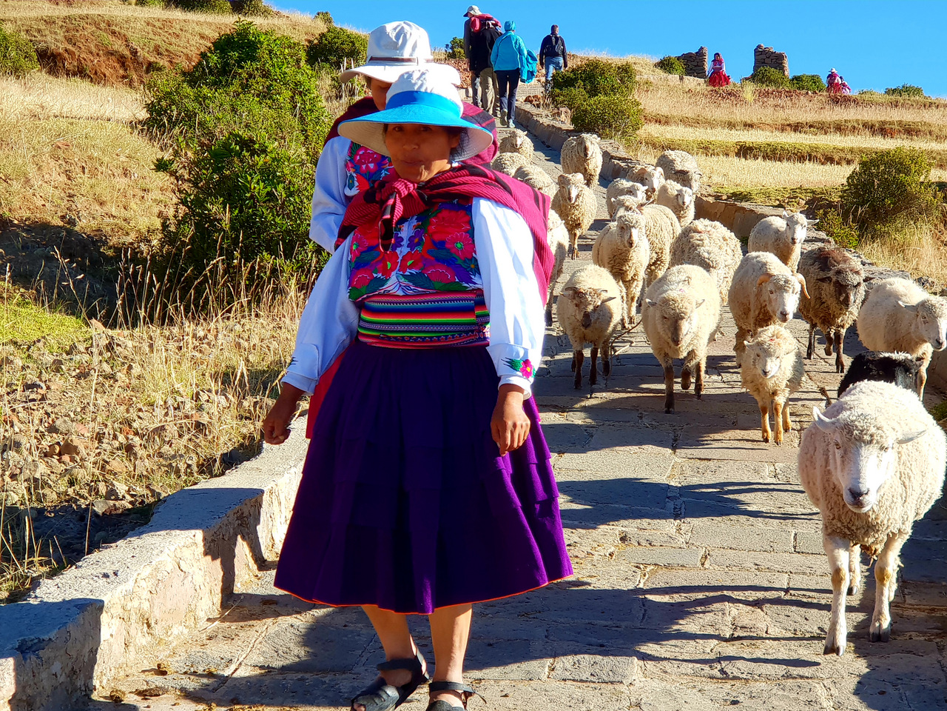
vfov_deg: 28.0
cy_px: 356
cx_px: 474
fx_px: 1423
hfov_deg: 36.8
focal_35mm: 52
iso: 25
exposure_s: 1/442
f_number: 2.4
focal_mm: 6
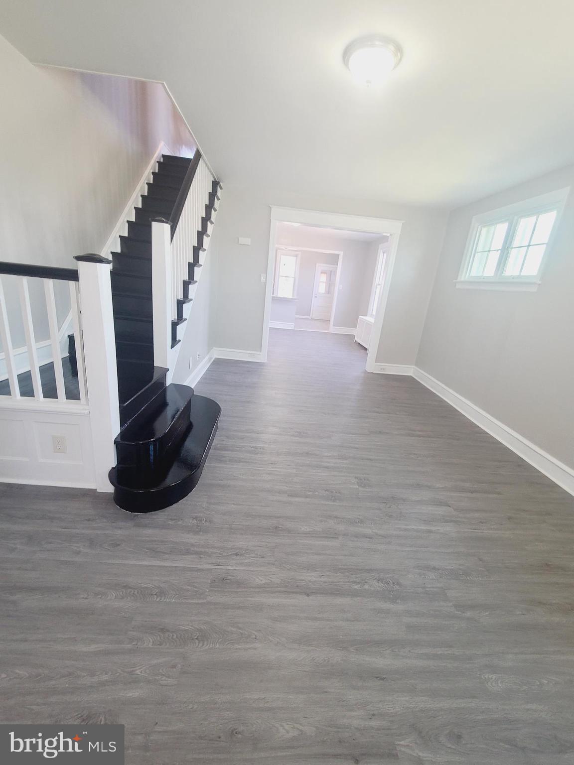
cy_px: 382
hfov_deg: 89.9
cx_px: 287
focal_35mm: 13
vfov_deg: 106.2
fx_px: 287
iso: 200
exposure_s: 1/60
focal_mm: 2.2
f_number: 2.2
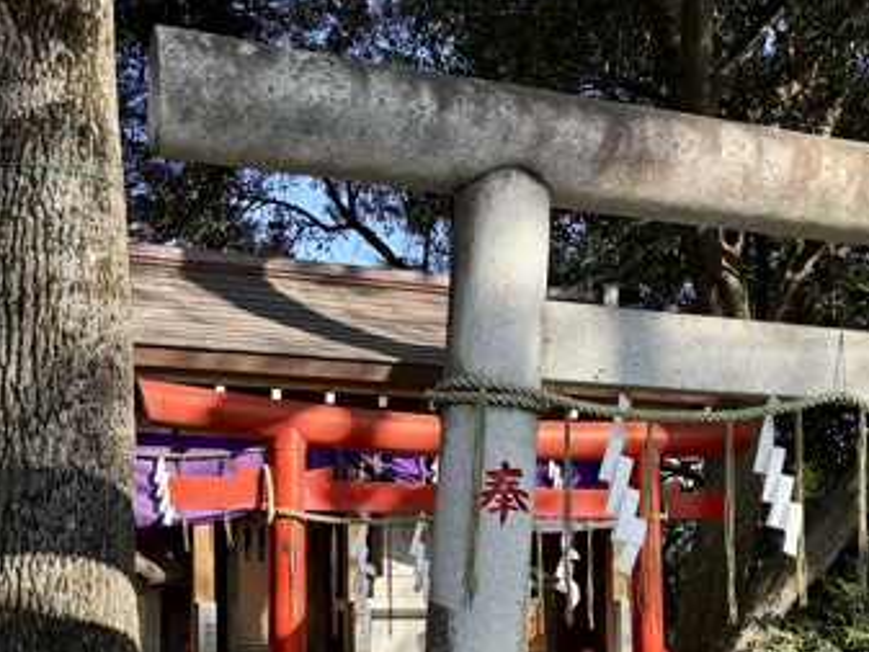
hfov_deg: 35.1
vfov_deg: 26.0
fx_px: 1356
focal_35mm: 54
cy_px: 609
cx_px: 593
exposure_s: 1/615
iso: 50
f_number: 1.6
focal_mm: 5.96
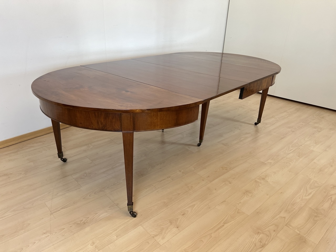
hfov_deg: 67.3
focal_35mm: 26
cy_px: 126
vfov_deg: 53.1
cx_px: 168
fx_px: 252
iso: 125
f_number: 1.5
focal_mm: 5.7
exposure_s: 1/100
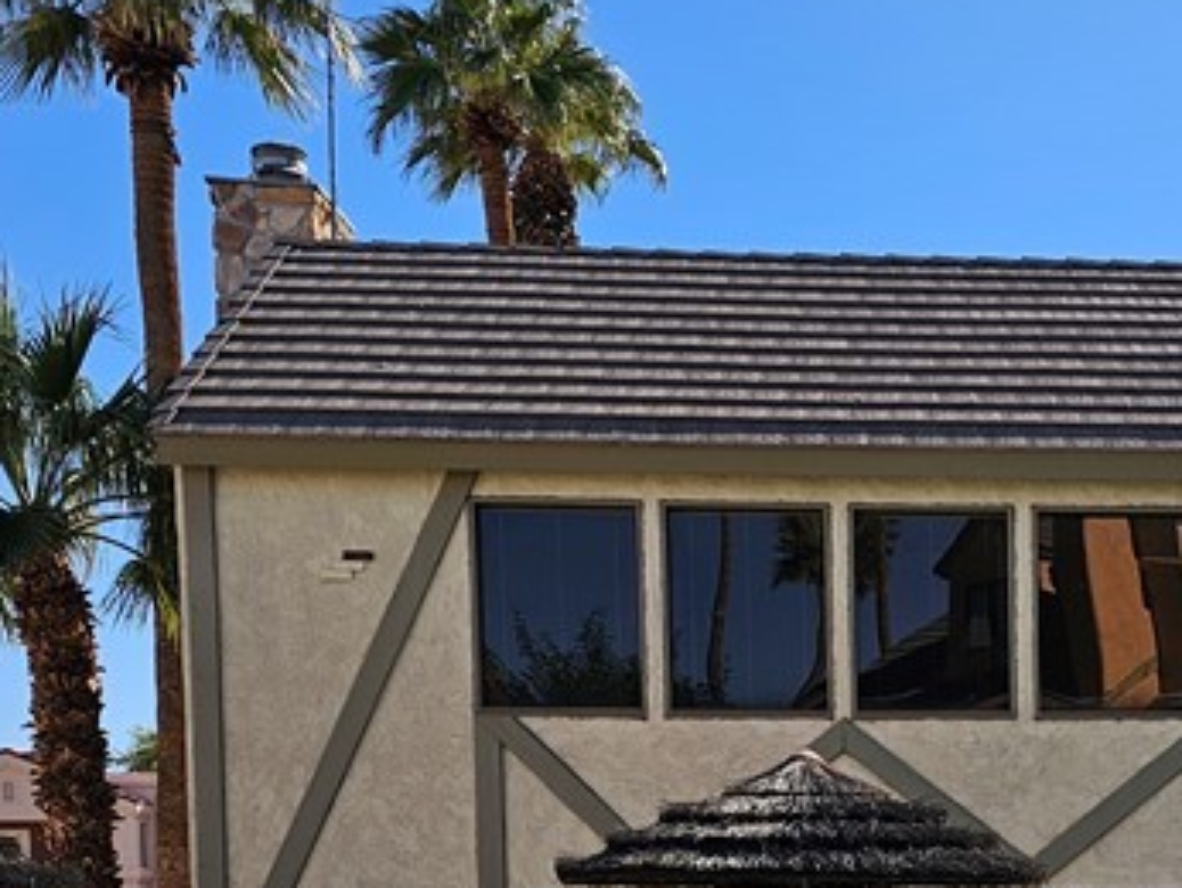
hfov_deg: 26.9
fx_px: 2324
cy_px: 1049
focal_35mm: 68
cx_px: 1189
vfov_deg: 20.3
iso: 20
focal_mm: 6.3
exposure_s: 1/1272
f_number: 1.7
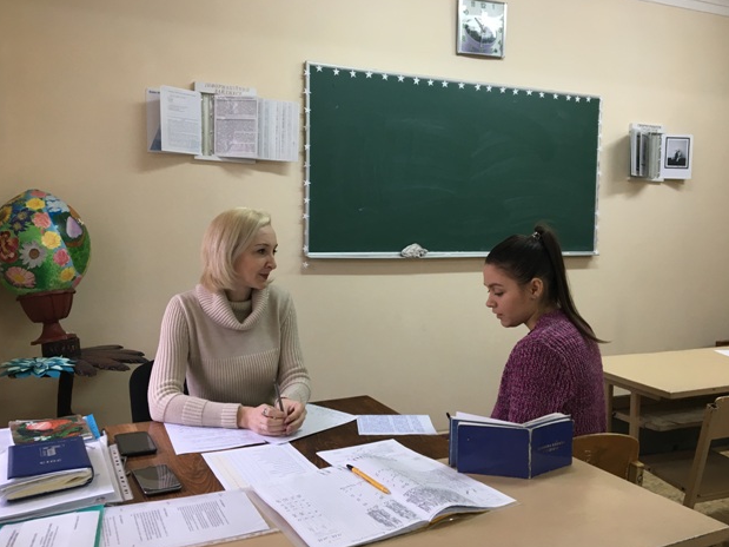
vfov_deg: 46.8
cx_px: 354
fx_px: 632
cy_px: 271
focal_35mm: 30
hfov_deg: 60.0
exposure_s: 1/33
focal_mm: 4.15
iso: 80
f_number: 2.2
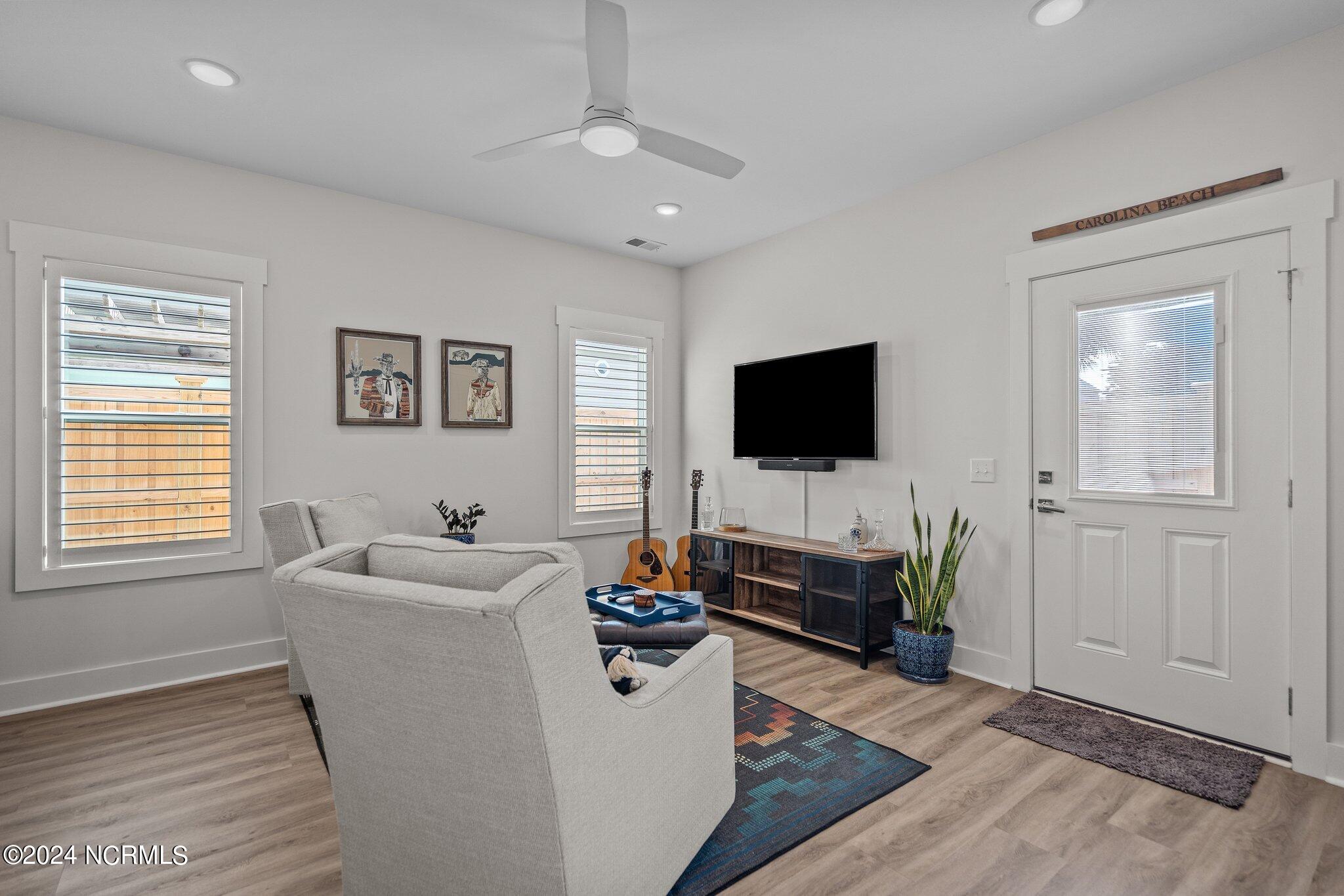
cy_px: 448
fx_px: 597
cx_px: 672
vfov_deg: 73.7
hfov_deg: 96.7
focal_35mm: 16
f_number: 4
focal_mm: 16
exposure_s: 1/10
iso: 250
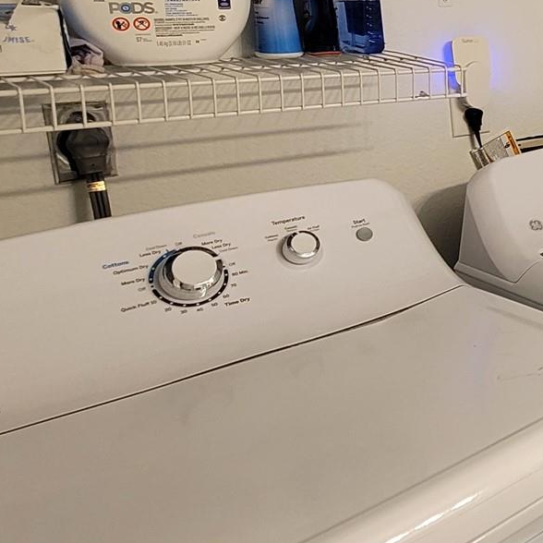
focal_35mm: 40
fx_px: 710
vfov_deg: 40.6
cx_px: 784
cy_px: 134
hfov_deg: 29.1
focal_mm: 2.2
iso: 200
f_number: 2.2
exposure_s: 1/60
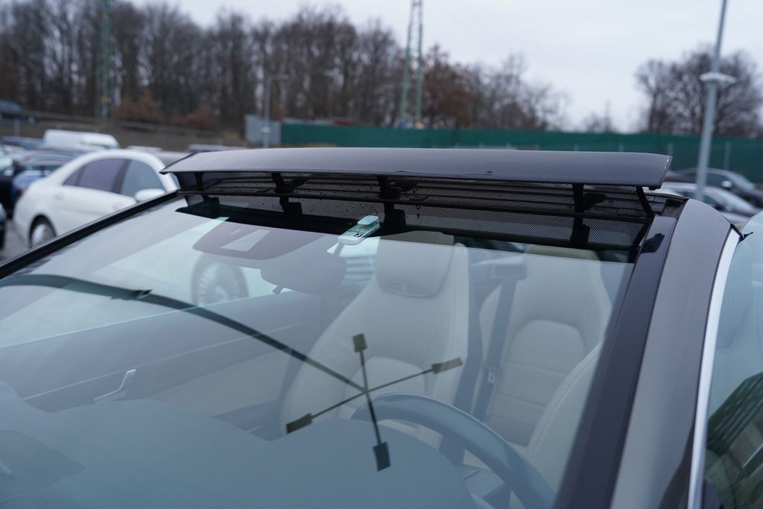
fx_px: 742
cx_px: 382
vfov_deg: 37.9
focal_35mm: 35
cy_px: 254
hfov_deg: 54.4
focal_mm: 35
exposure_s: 1/160
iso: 1250
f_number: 4
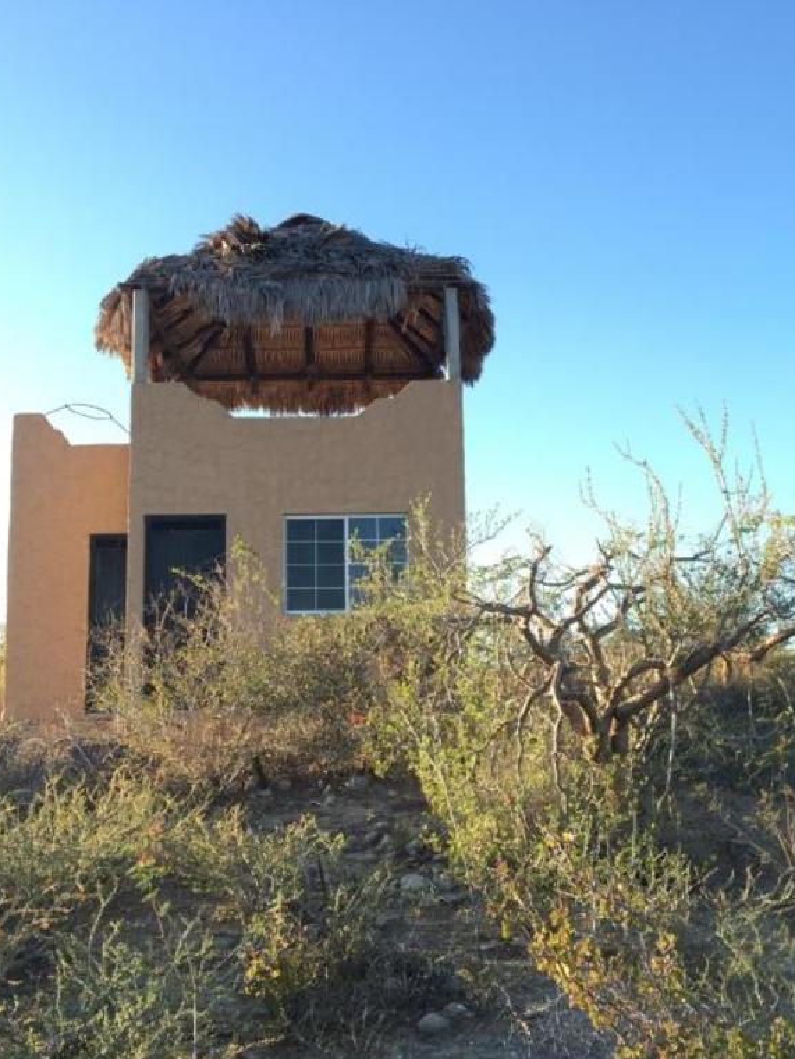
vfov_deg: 47.9
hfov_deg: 36.8
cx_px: 365
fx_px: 1194
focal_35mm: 39
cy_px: 530
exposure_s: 1/236
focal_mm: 4.15
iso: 25
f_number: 2.2
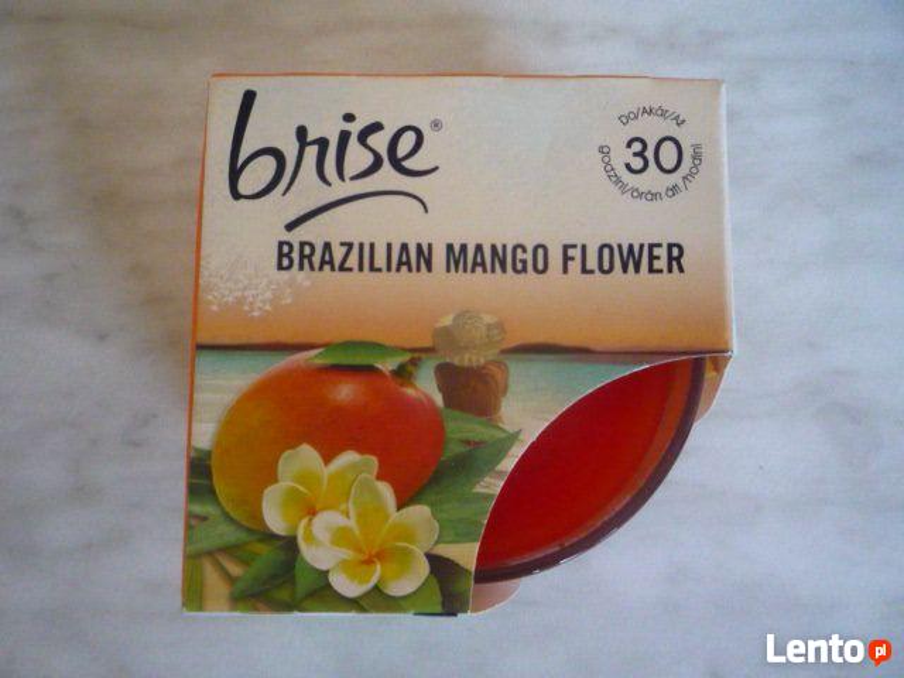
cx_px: 452
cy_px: 339
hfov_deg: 60.0
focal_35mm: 30
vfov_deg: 46.8
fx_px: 783
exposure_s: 1/25
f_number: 3.3
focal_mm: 5.2
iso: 800
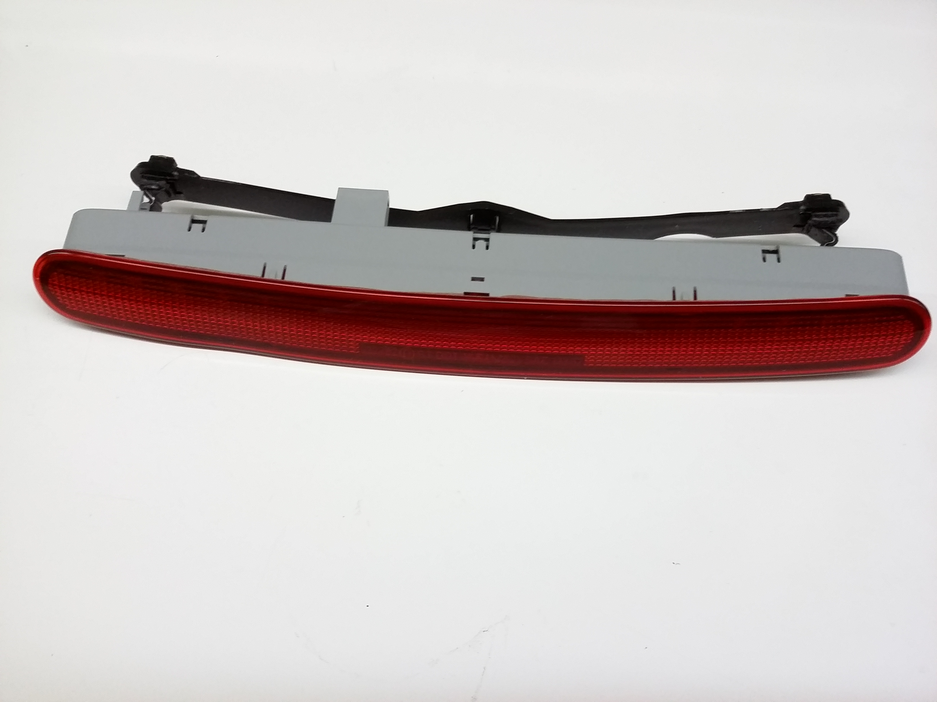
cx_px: 468
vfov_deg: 44.2
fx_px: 866
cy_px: 351
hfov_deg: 56.8
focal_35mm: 32
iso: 160
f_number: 2.4
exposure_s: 1/17
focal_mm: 3.4
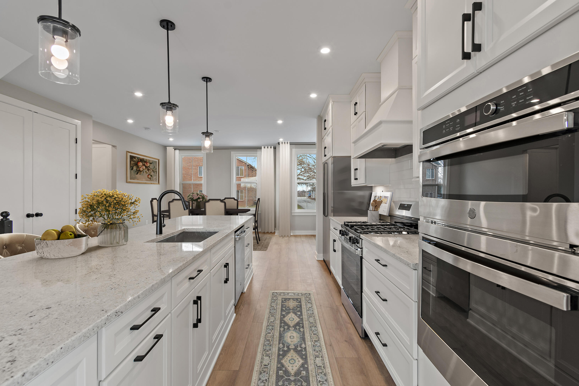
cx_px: 290
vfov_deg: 77.3
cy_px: 193
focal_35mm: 15
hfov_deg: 100.4
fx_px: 241
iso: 100
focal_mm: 10
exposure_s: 1/5
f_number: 8
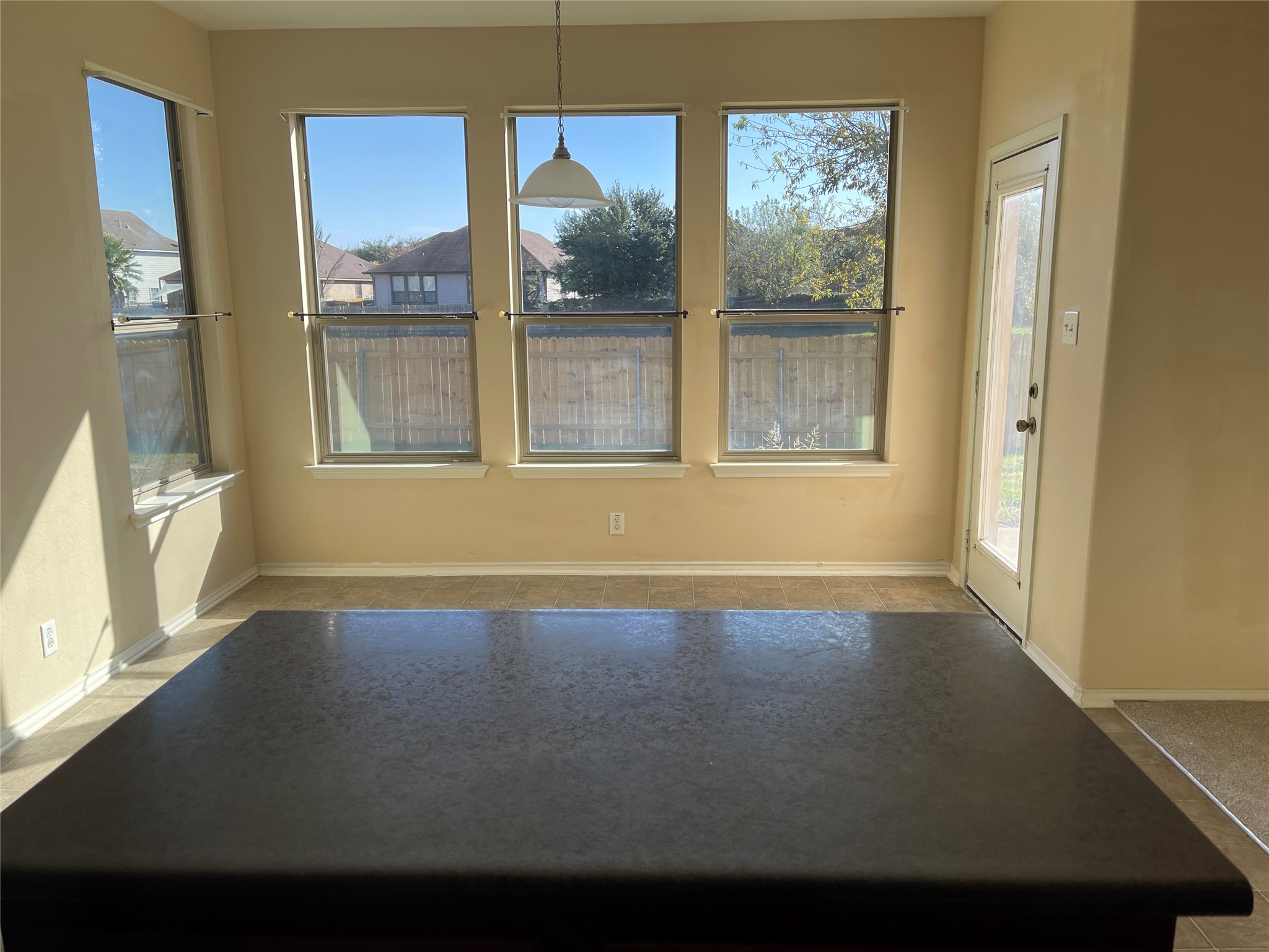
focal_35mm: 25
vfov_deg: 54.9
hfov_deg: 69.4
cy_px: 476
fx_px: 916
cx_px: 634
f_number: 1.6
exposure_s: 1/775
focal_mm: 5.1
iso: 32
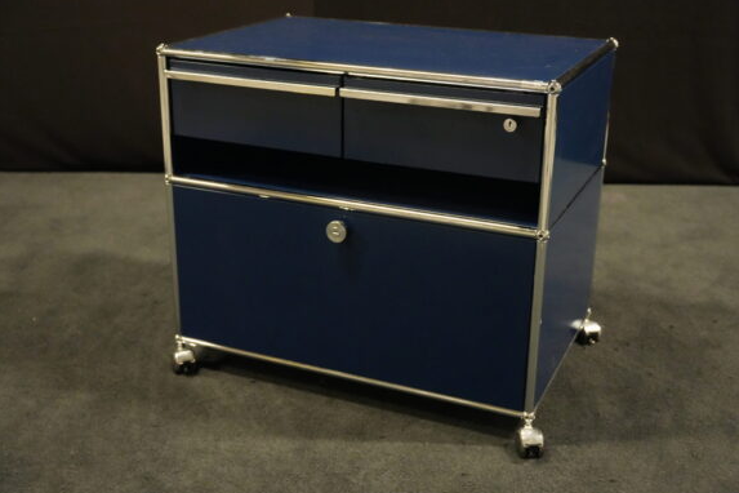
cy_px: 244
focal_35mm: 45
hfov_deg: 43.6
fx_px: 924
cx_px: 384
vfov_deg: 29.9
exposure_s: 1/40
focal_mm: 43
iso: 12800
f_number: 4
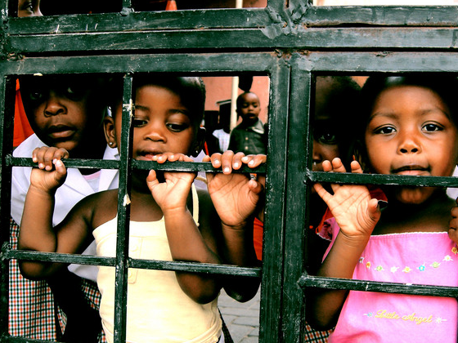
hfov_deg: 37.6
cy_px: 197
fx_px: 662
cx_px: 317
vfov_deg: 29.1
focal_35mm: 50
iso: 64
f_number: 2.7
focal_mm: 7.5
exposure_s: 1/91
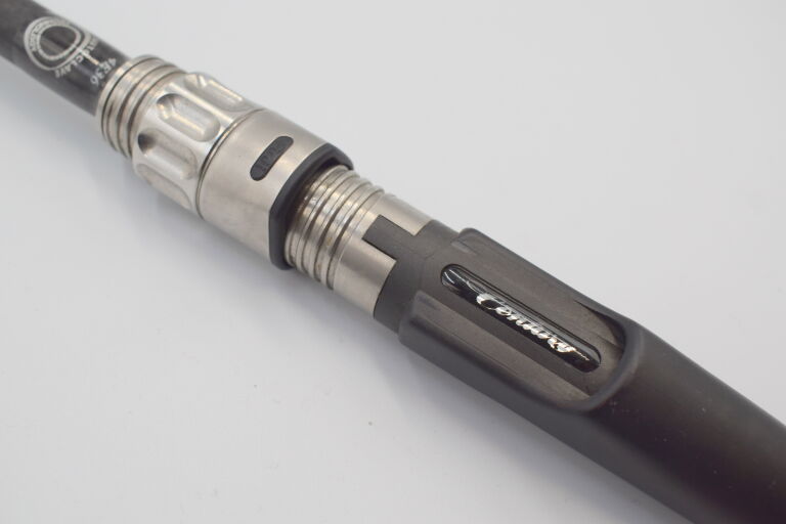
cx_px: 393
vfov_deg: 35.5
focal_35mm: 38
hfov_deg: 51.3
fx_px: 819
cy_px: 262
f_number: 8
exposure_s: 1/250
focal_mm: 25
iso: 400
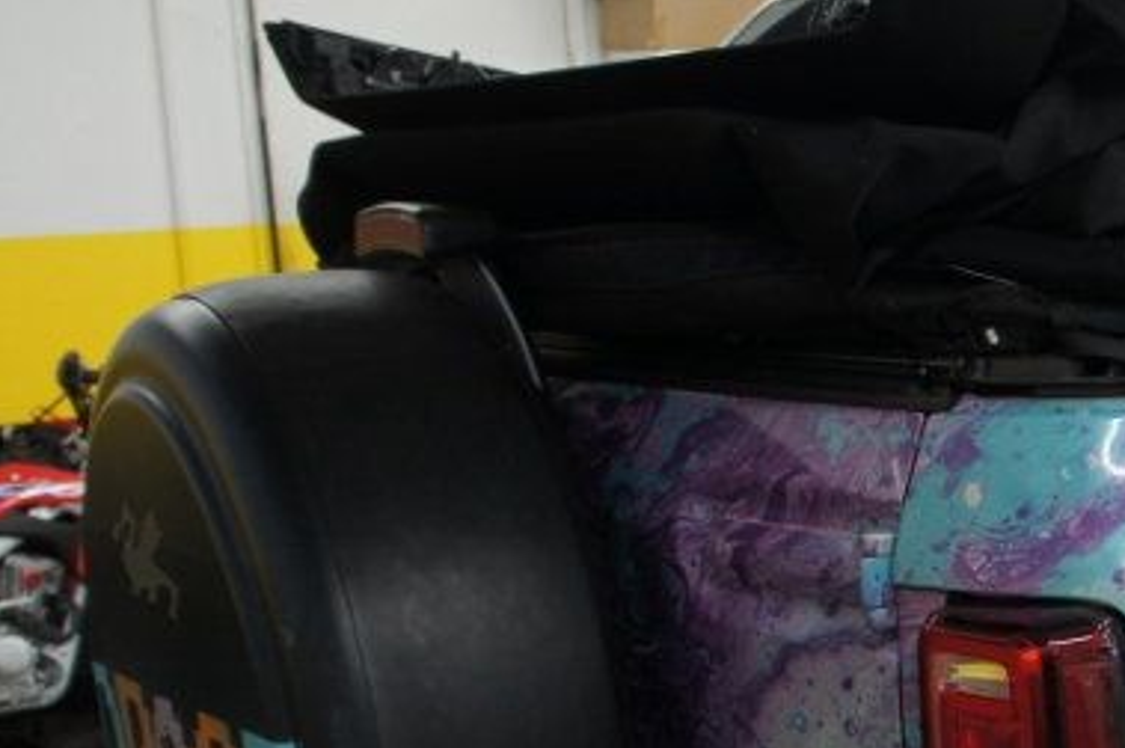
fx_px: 2279
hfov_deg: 24.2
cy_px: 675
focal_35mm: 73
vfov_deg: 18.3
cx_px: 1469
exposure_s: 1/30
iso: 250
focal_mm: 18
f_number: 3.5
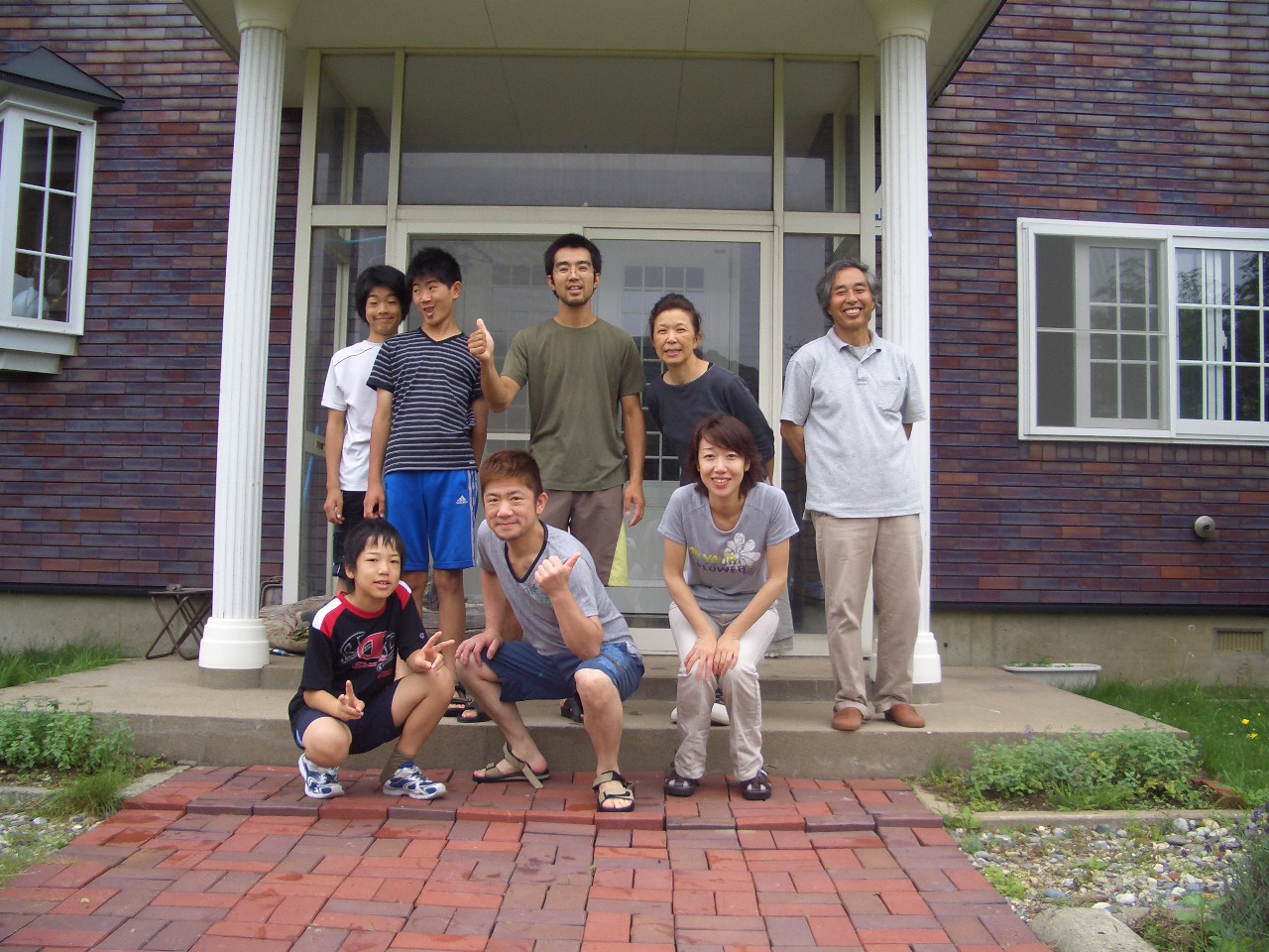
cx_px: 634
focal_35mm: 35
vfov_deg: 40.7
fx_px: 1283
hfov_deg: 52.6
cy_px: 476
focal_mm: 5.8
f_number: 2.6
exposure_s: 1/160
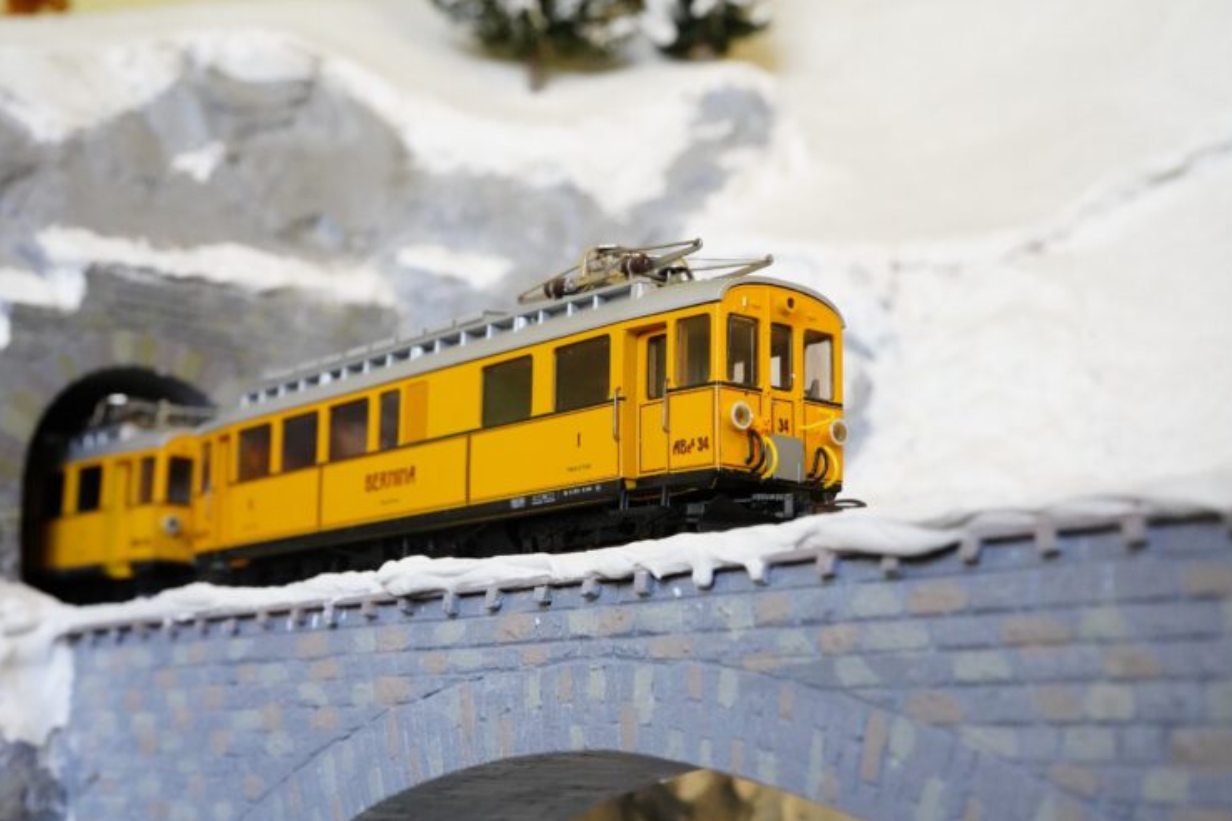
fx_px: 1779
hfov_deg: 38.2
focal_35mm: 52
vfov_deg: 26.0
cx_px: 611
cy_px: 426
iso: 12800
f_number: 10
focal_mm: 50
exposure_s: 1/200
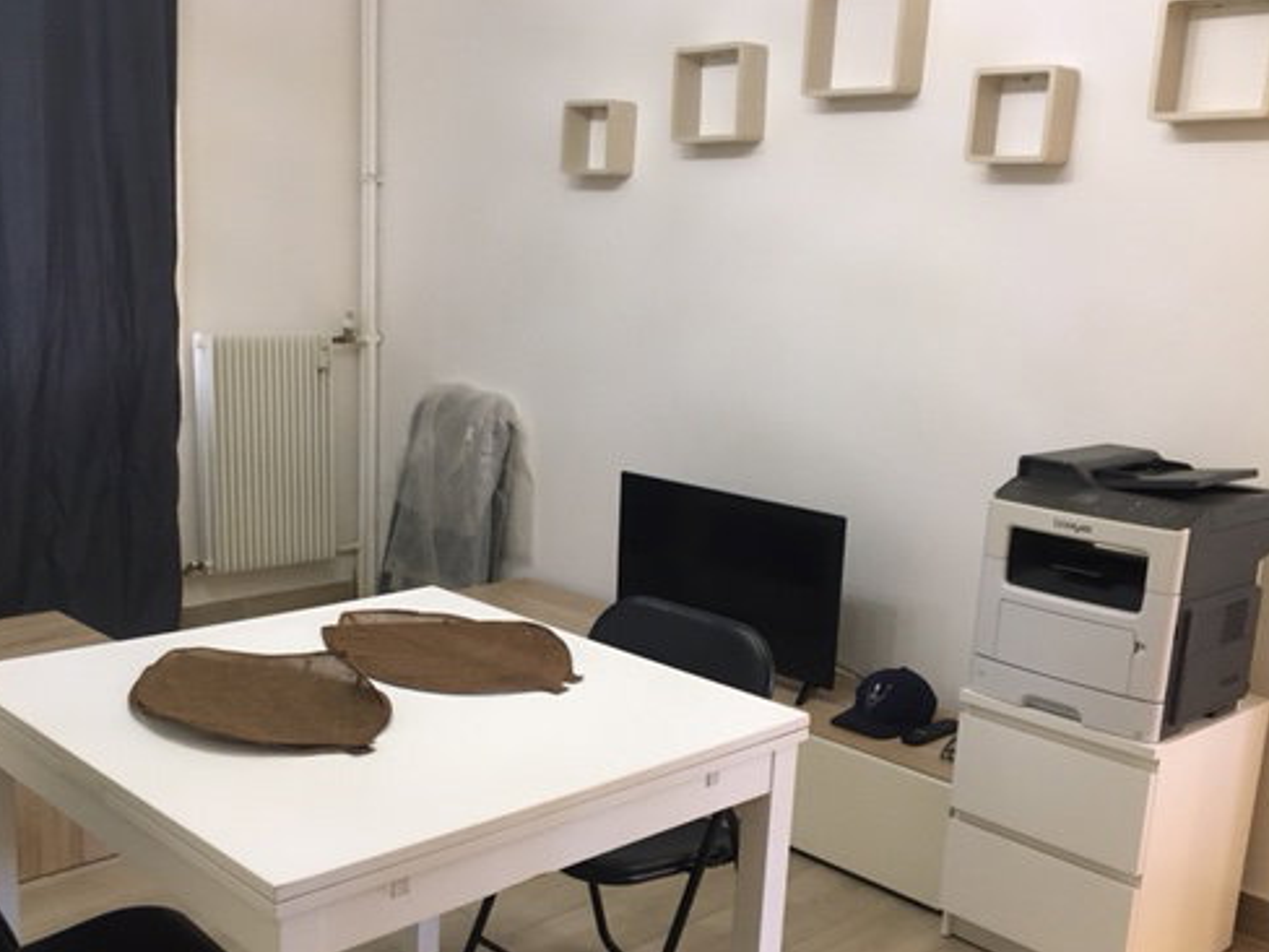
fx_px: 1393
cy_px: 577
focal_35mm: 38
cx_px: 564
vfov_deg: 37.6
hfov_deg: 48.9
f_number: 2.2
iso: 200
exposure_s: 1/20
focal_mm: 4.15
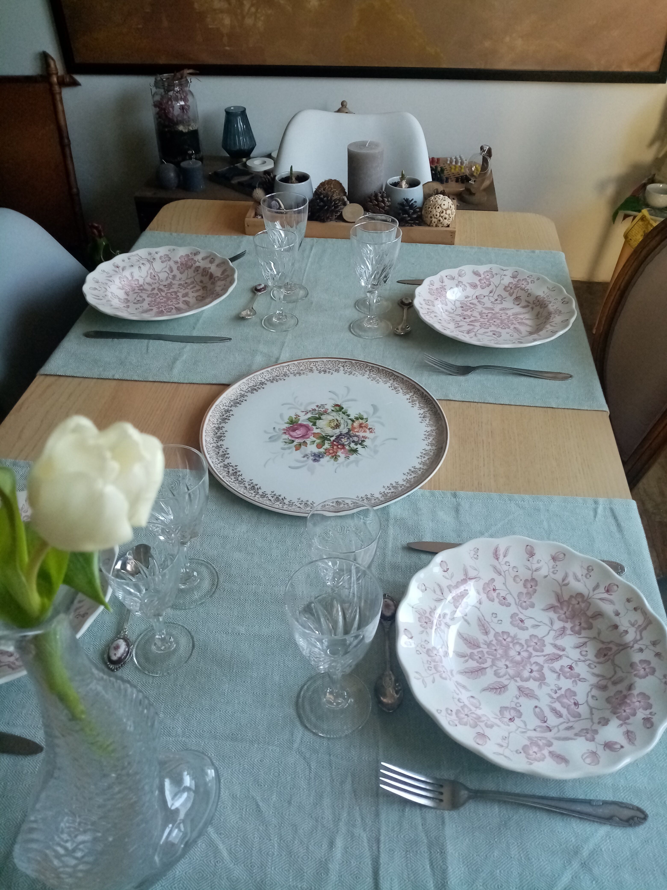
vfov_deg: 67.3
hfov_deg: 53.1
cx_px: 334
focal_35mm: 26
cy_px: 445
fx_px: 668
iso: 155
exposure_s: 1/33.3
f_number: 1.8
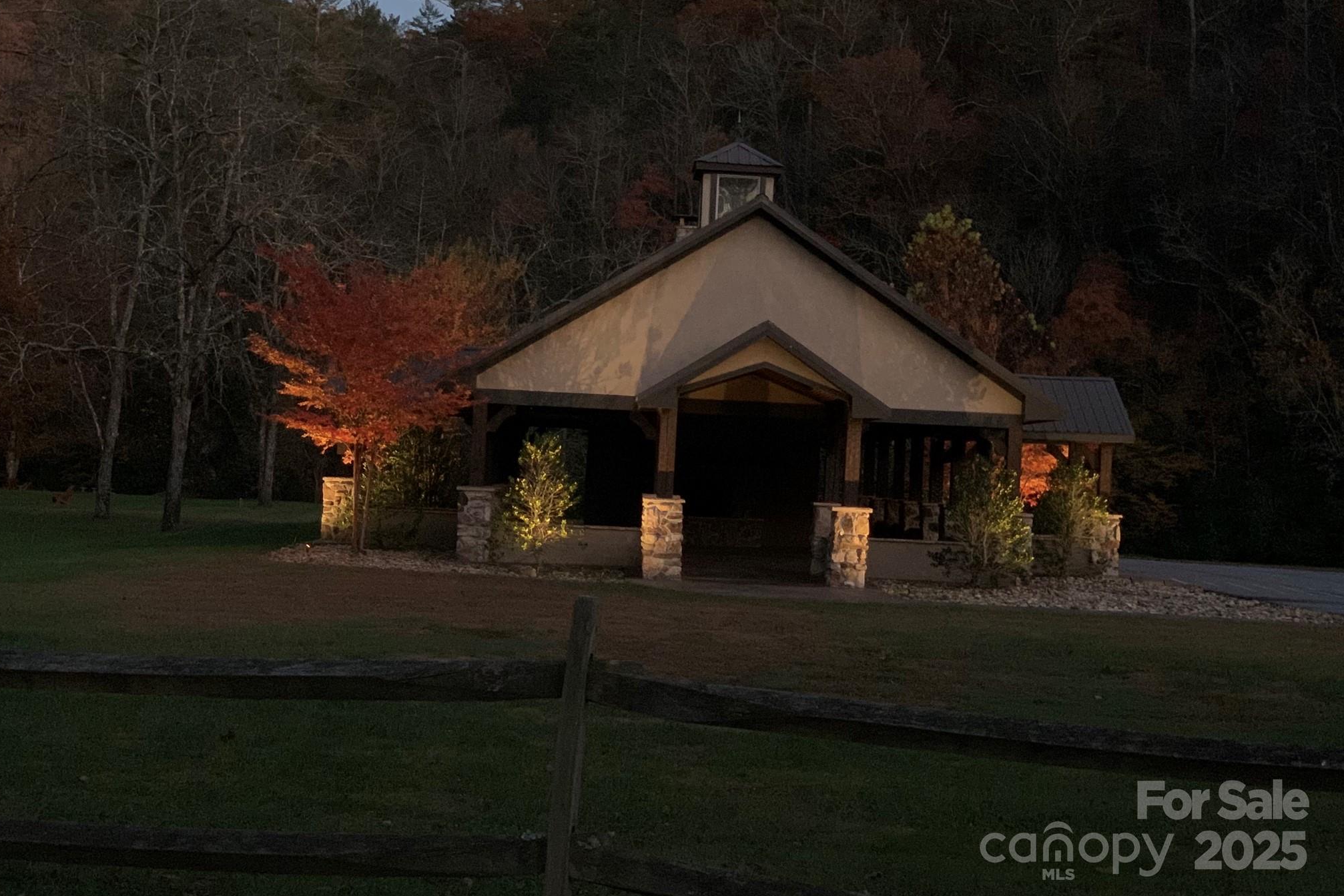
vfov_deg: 24.6
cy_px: 394
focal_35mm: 55
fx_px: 2053
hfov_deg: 36.2
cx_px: 674
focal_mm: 6
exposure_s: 1/25
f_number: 2.4
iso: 640
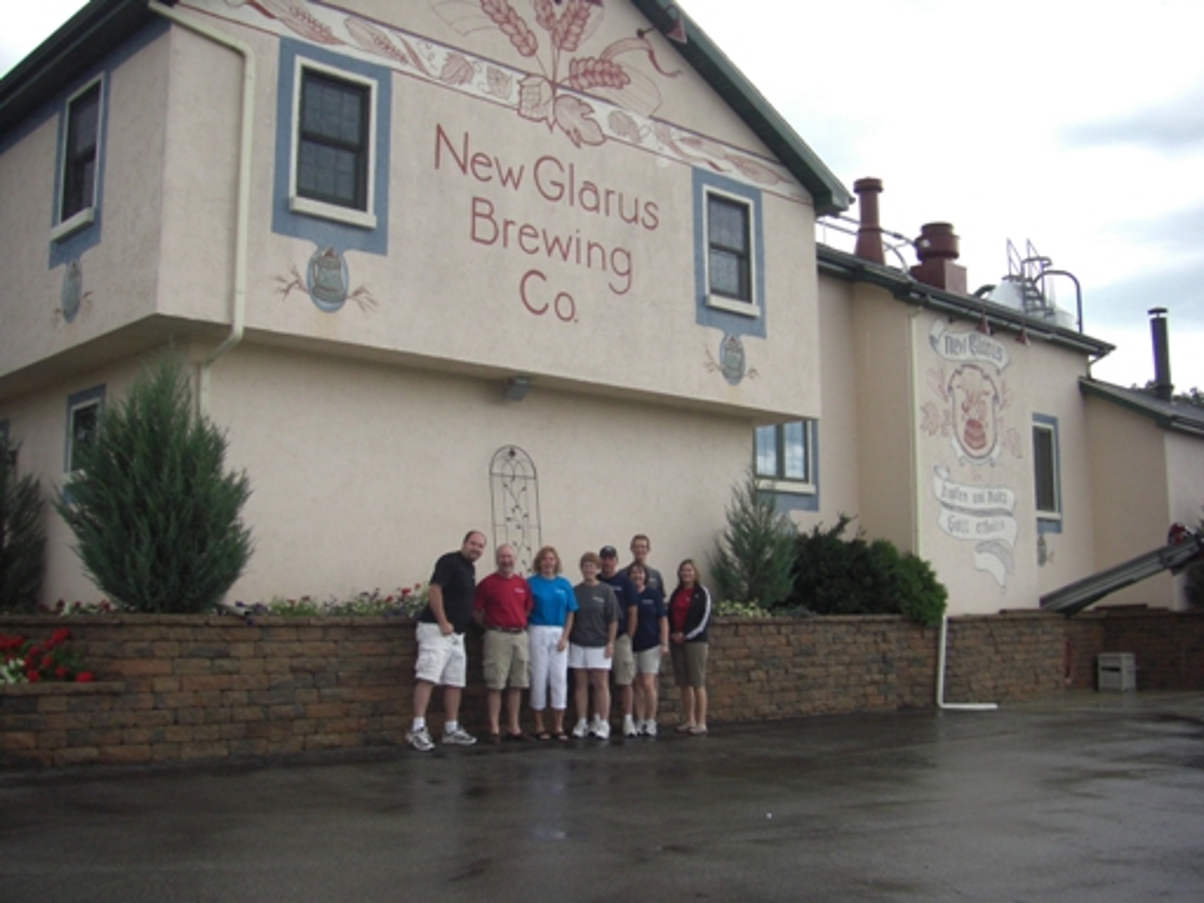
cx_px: 602
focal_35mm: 38
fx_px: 1322
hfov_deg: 49.0
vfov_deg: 37.7
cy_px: 452
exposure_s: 1/160
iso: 200
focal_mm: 6.3
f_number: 3.4
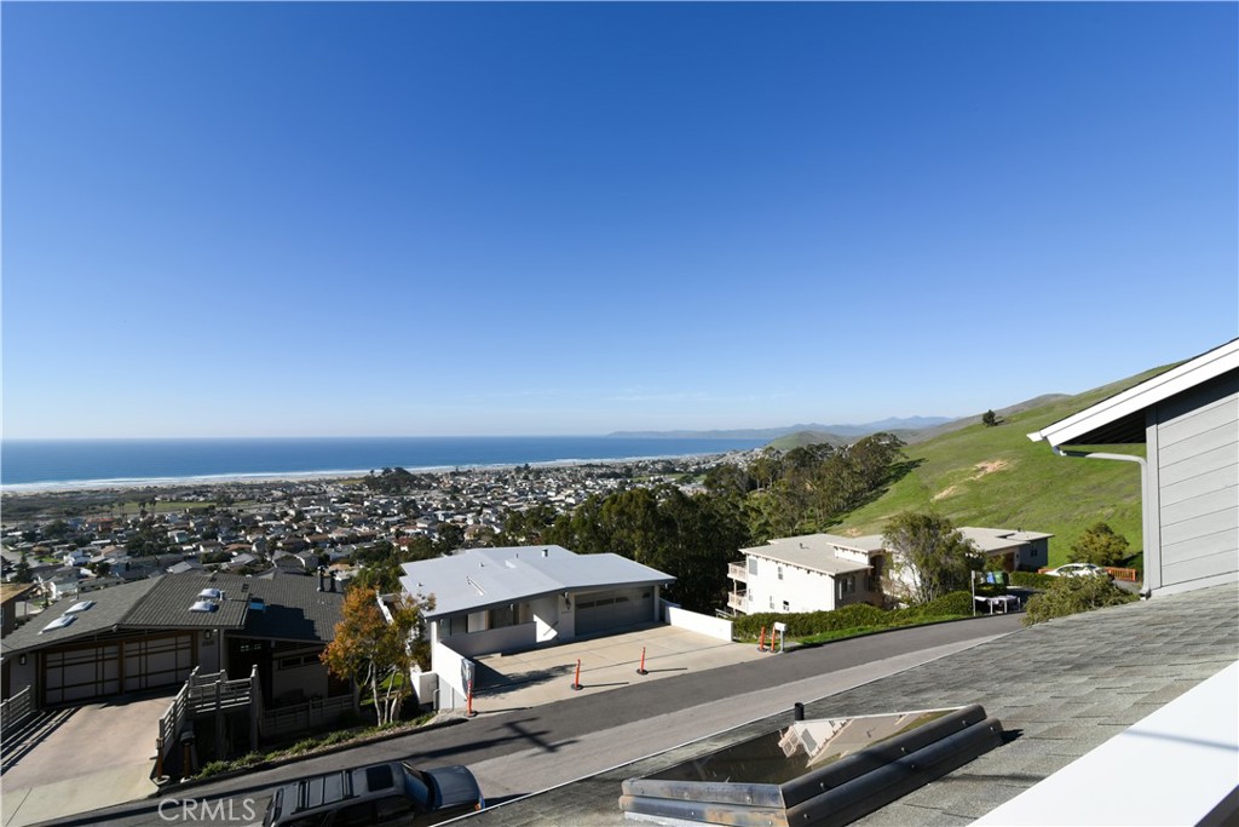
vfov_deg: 73.8
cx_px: 620
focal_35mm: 16
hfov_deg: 96.7
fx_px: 551
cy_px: 414
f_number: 10
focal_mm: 16
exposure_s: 1/800
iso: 400
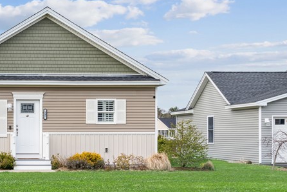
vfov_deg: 18.6
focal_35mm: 73
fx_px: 582
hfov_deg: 25.8
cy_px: 139
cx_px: -23
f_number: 7.1
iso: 100
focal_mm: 20
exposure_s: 1/125
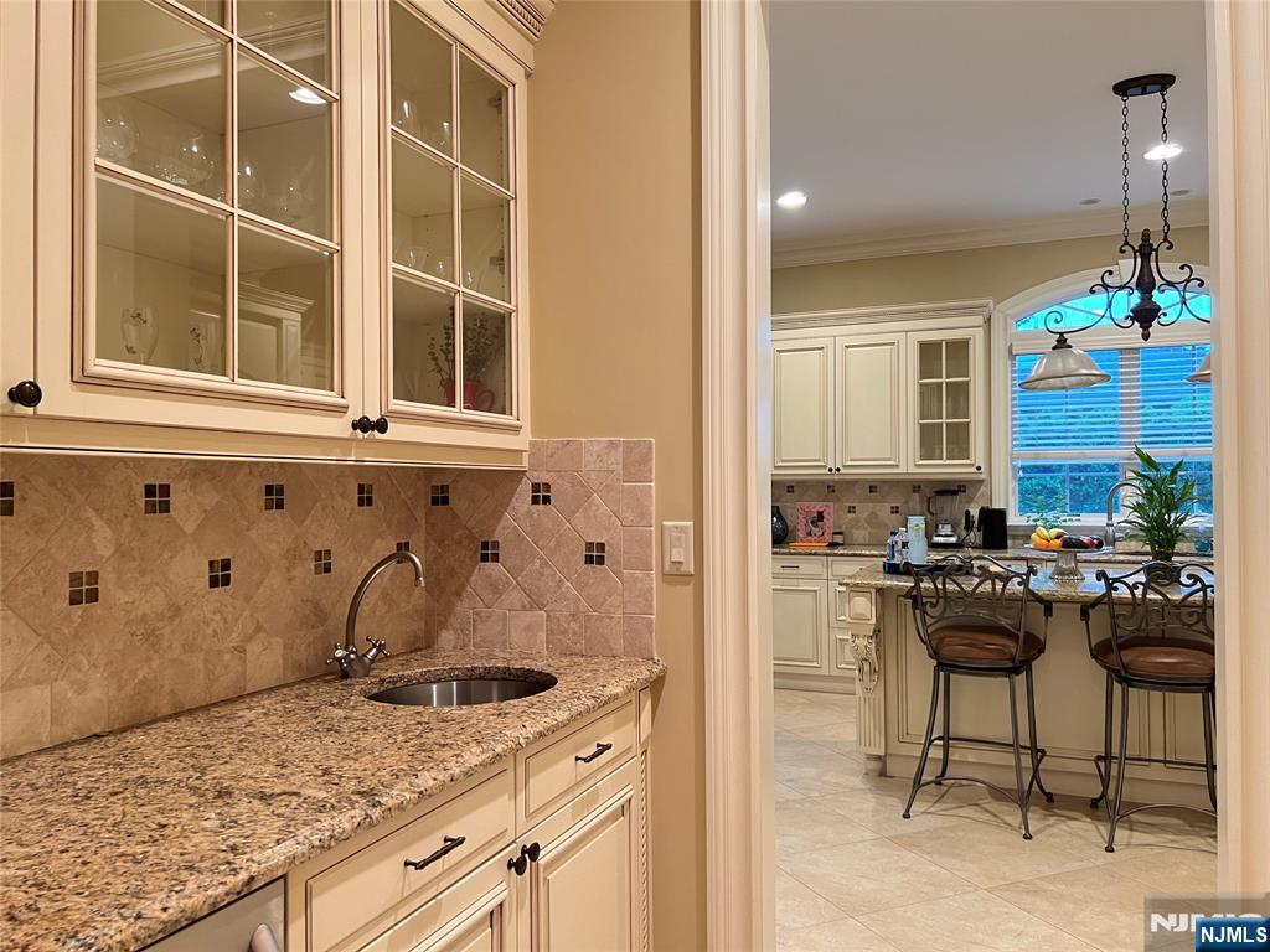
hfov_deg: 67.3
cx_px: 635
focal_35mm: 26
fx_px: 954
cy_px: 476
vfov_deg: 53.1
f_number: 1.5
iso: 320
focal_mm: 5.7
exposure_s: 1/60
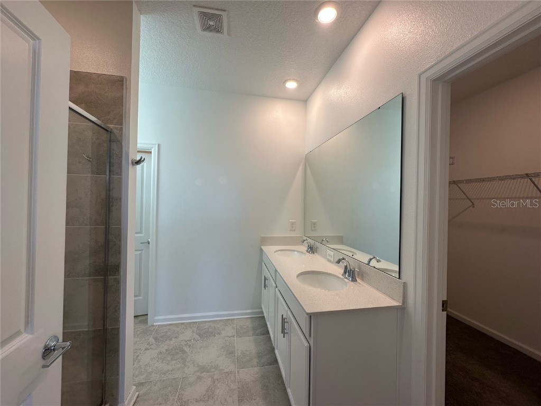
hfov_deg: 102.1
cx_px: 270
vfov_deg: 85.7
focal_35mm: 14
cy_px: 203
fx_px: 219
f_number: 2.2
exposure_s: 1/120
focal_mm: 2.22
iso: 64
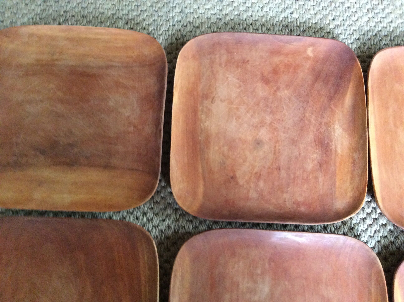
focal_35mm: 32
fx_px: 373
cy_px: 151
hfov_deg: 56.9
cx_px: 202
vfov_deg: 44.1
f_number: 2.4
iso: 250
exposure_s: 1/20
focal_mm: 3.3
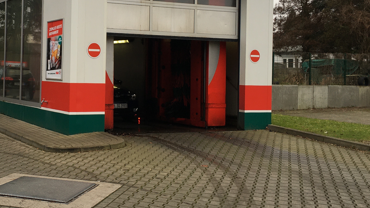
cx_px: 73
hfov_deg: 36.5
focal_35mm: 55
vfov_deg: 21.7
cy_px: 66
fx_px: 540
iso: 25
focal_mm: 4.15
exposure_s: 1/100
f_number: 2.2
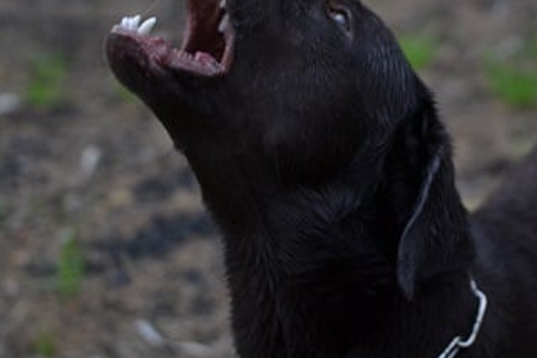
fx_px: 1253
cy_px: 144
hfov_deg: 24.1
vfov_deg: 16.2
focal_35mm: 84
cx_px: 343
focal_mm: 30
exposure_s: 1/640
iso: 200
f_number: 2.2
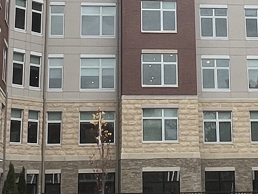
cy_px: 7
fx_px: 656
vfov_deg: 16.5
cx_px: 184
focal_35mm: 88
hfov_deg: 22.1
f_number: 1.8
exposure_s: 1/704
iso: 32
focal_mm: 1.57
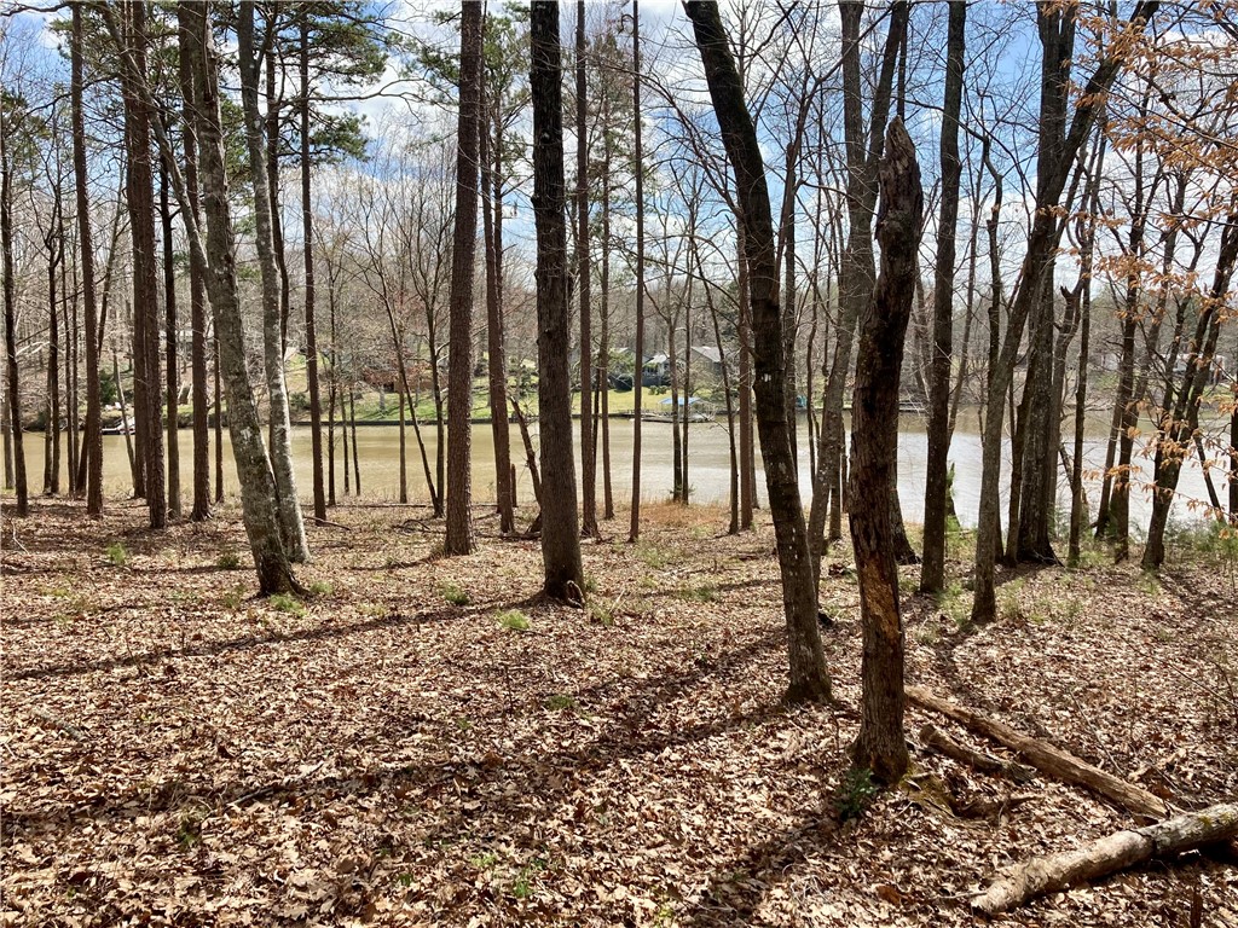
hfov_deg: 63.4
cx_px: 619
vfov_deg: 49.7
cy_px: 464
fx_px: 1001
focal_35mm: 28
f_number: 1.8
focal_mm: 3.99
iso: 20
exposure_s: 1/1245
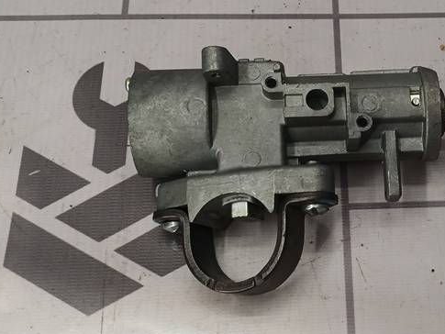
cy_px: 161
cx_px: 371
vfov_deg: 25.7
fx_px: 733
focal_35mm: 57
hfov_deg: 32.6
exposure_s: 1/50
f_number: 1.8
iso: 64
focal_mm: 4
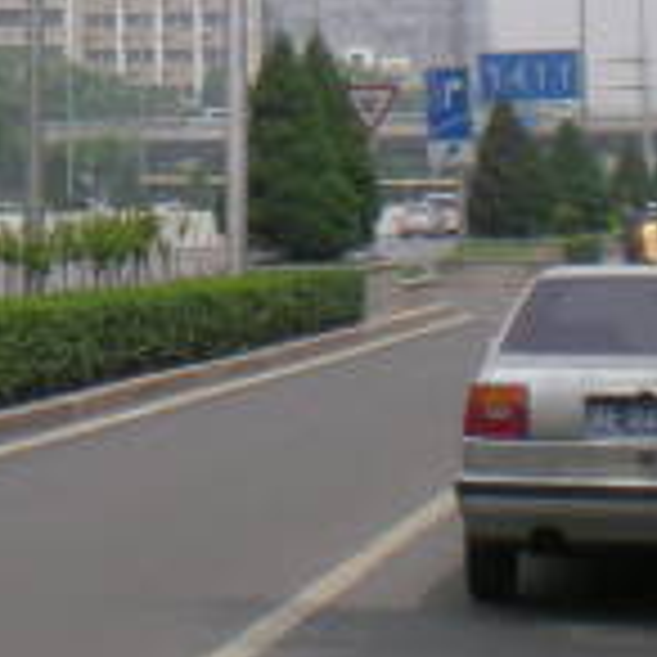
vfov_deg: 9.6
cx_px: -333
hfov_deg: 9.5
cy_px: -254
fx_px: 3822
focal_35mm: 178
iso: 50
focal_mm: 7.4
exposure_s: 1/295
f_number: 4.9
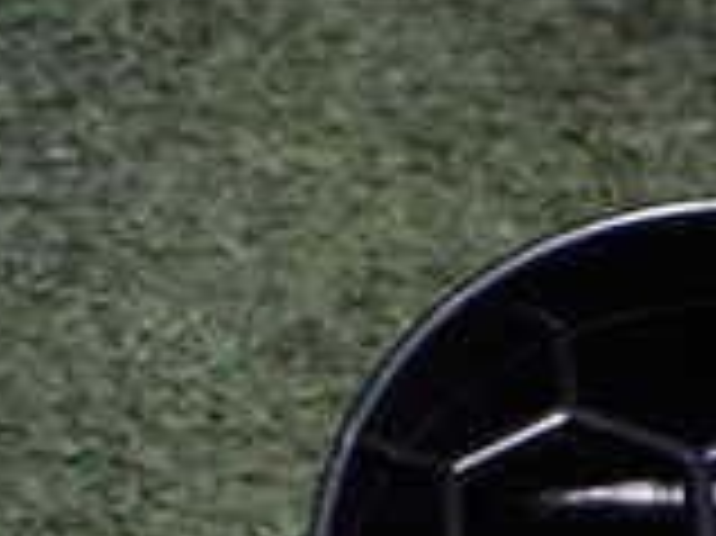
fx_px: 2336
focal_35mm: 113
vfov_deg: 12.6
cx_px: 775
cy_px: 743
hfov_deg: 16.9
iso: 800
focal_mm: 5.4
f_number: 2.3
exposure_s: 1/60
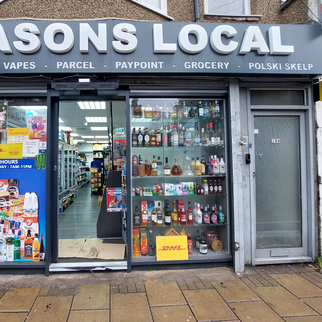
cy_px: 165
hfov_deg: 85.3
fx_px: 168
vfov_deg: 87.4
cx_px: 116
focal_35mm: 16
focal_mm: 1.74
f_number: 2.2
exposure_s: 1/100
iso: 64
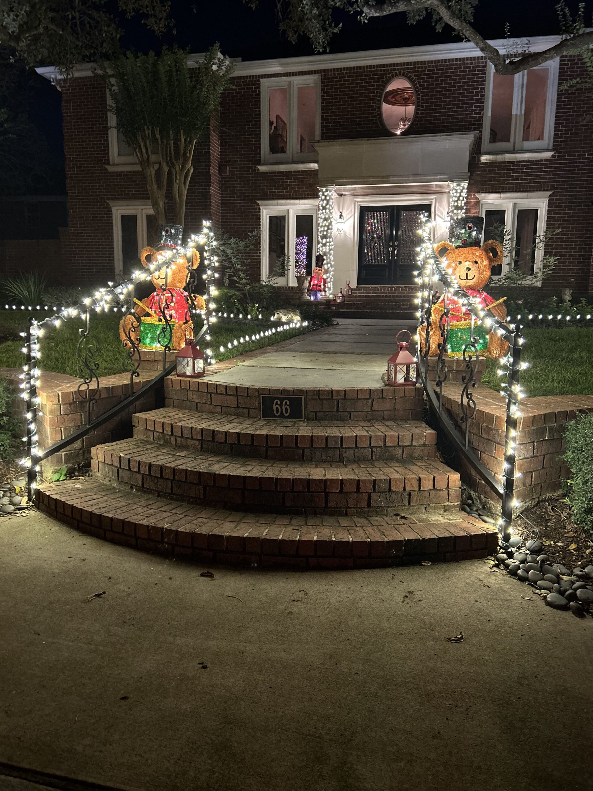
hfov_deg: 53.1
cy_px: 396
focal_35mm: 26
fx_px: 594
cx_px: 296
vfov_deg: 67.3
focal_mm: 5.7
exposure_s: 1/30
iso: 500
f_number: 1.5
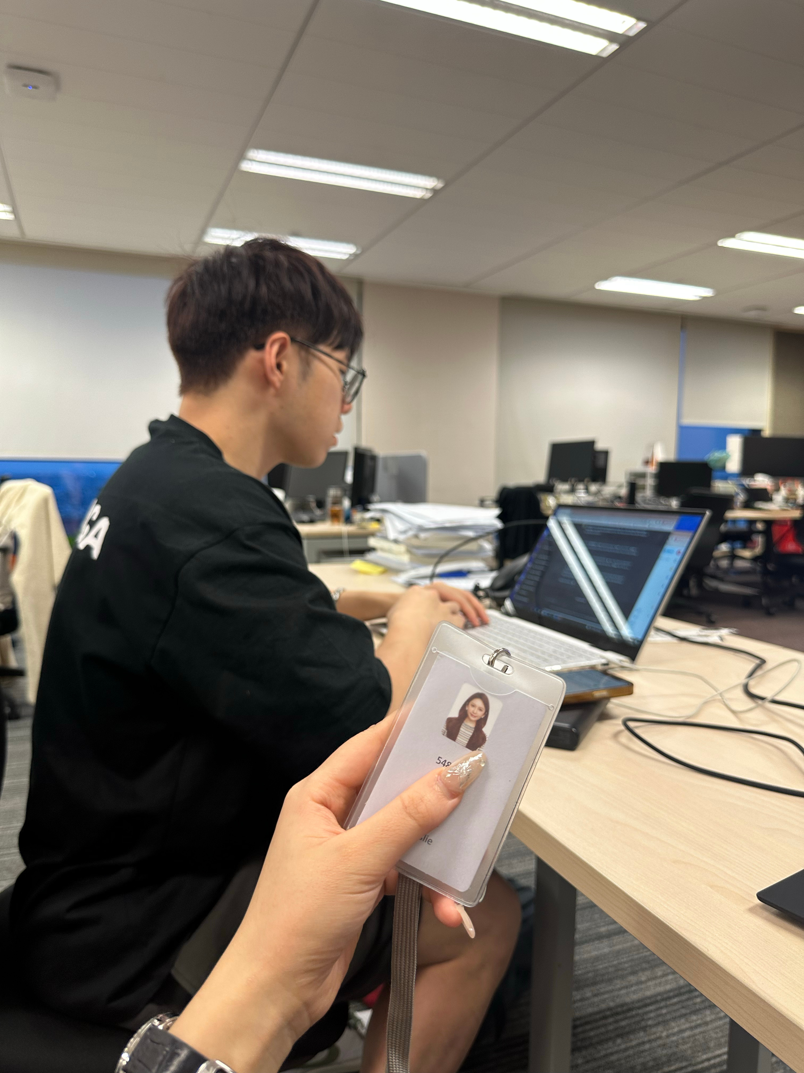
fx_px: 743
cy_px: 536
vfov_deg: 71.6
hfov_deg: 56.8
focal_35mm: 24
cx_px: 402
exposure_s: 1/50
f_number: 1.78
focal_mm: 6.86
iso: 125
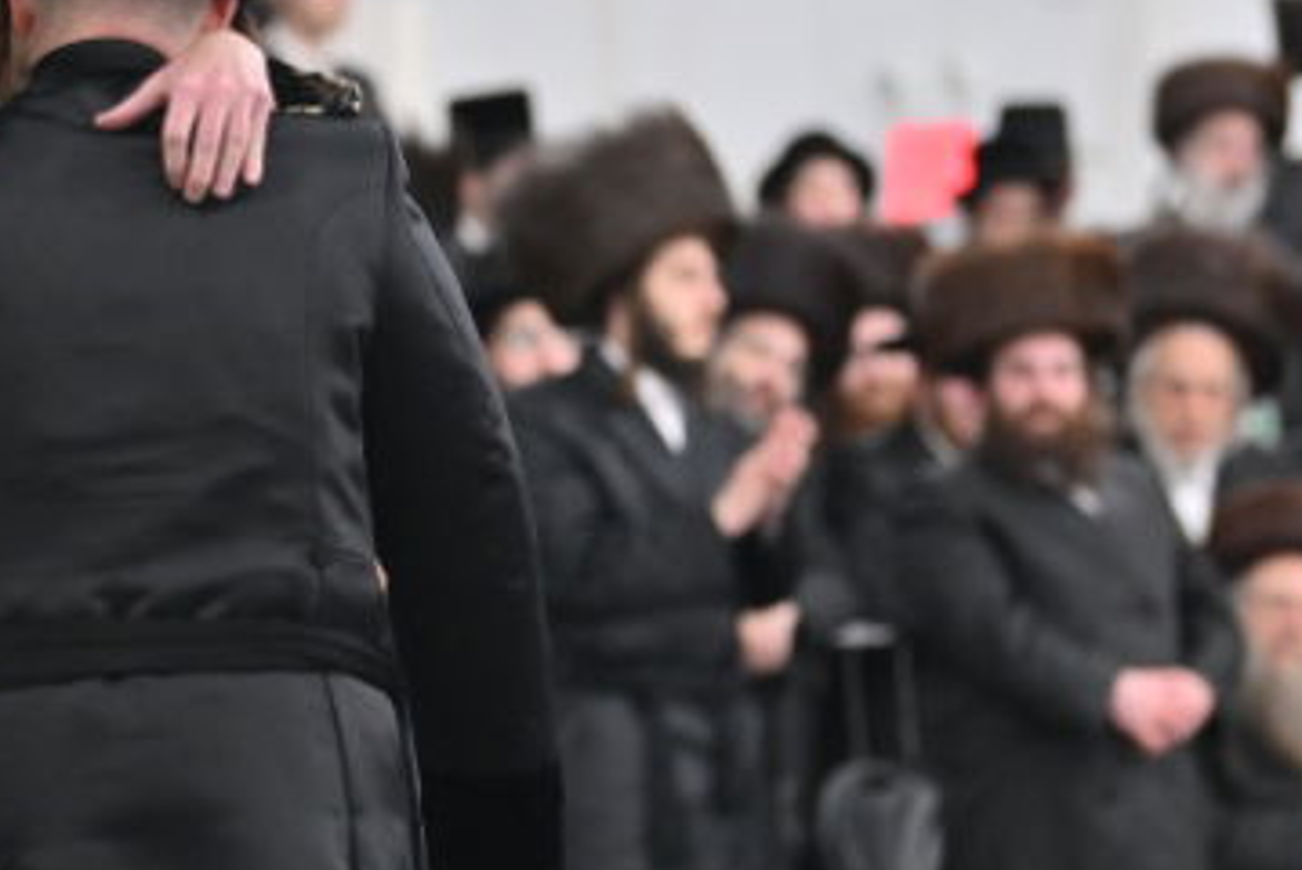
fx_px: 12379
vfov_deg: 4.0
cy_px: 672
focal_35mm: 342
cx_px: -44
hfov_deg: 6.0
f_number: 2.8
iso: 640
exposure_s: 1/200
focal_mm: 120
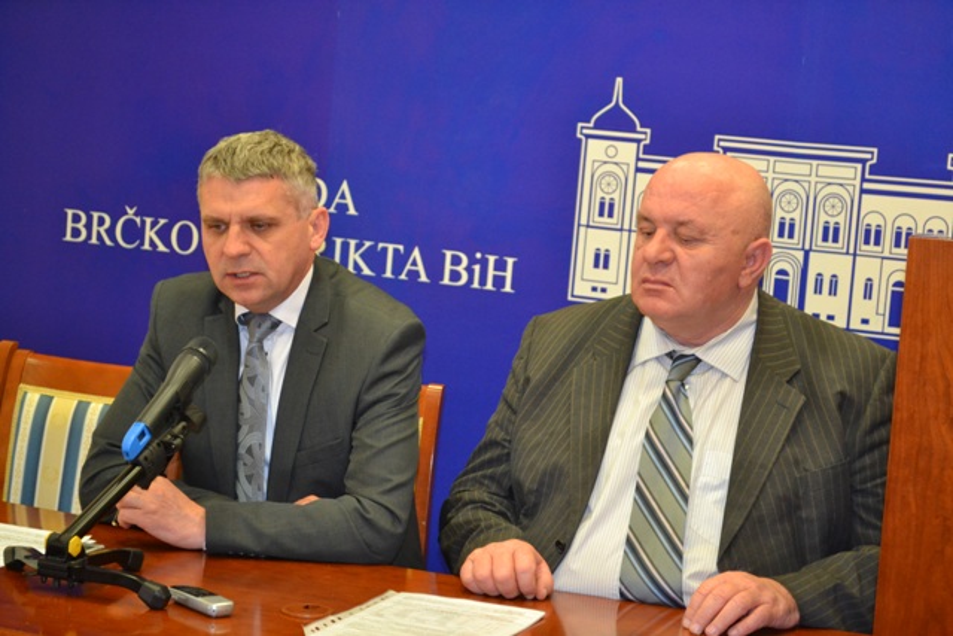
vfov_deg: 17.5
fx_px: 2065
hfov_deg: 26.0
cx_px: 476
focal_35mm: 78
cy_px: 318
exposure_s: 1/60
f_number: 5.6
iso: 1800
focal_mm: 52
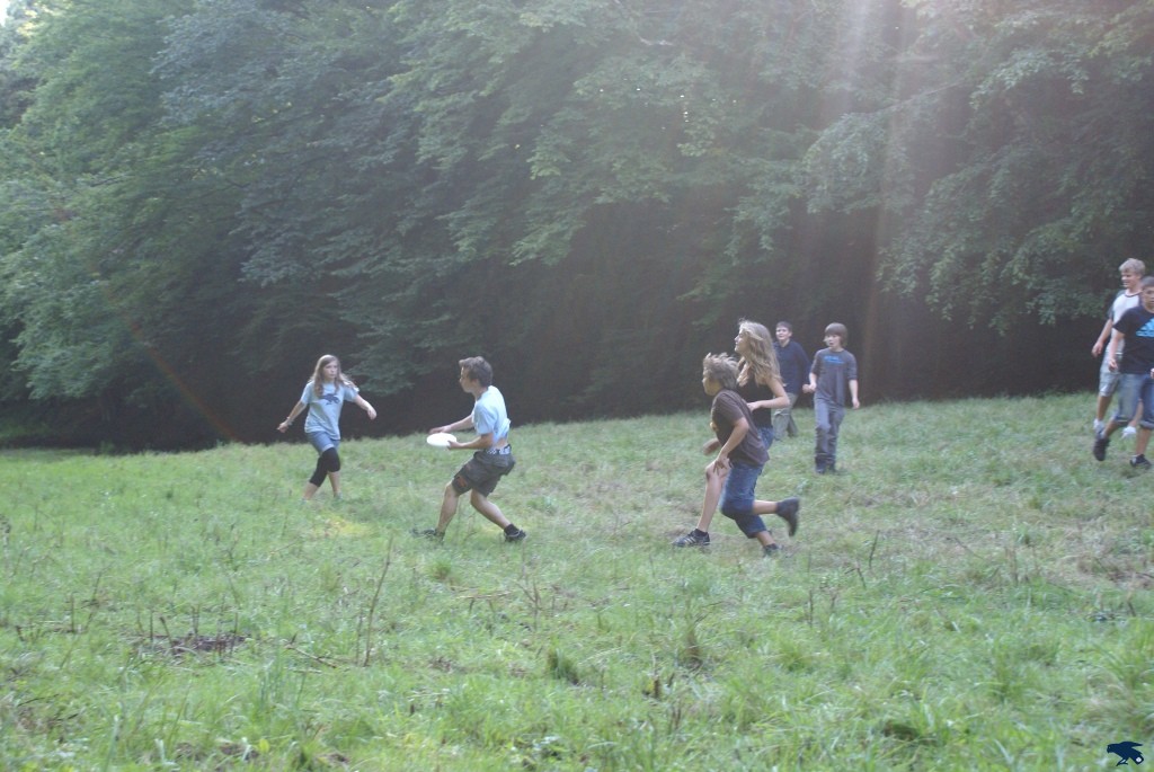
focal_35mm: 52
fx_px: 1685
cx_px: 577
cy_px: 386
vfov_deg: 25.8
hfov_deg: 37.8
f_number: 5.6
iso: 640
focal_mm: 35
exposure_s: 1/125
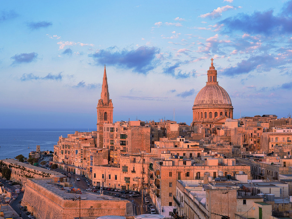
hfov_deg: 34.9
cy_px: 109
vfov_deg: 26.6
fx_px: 464
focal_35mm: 55
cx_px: 127
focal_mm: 50
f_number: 7.1
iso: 100
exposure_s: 1/40
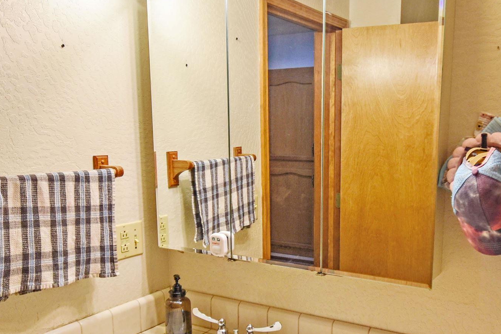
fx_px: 487
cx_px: 290
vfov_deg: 37.5
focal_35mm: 35
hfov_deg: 54.2
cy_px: 216
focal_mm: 10
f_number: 4.5
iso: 200
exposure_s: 1/60
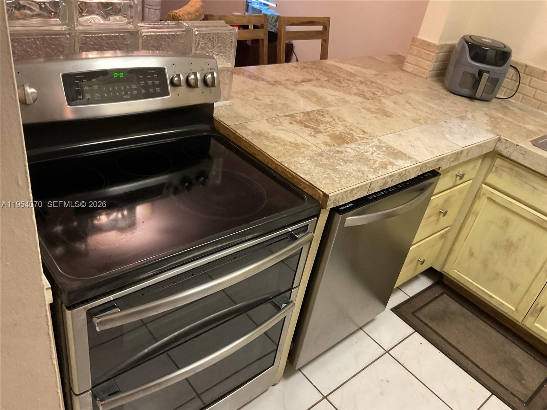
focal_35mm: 29
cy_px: 205
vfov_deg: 48.2
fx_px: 458
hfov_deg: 61.7
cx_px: 274
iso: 250
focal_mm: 3
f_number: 1.8
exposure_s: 1/40
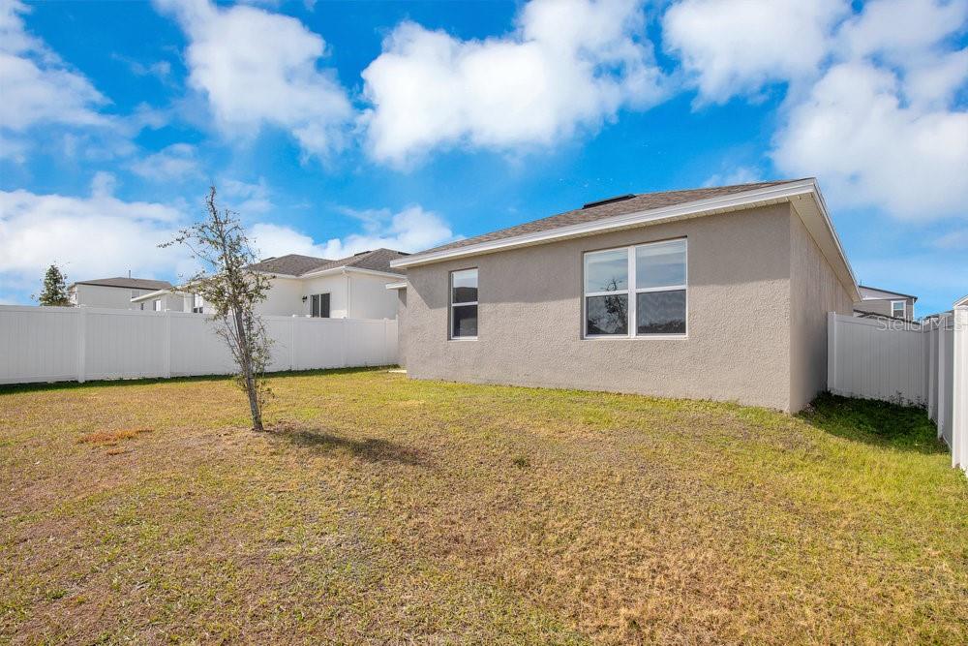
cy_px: 323
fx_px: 430
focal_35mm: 16
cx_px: 484
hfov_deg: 96.7
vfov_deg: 73.8
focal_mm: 16
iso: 100
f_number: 10
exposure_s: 1/200
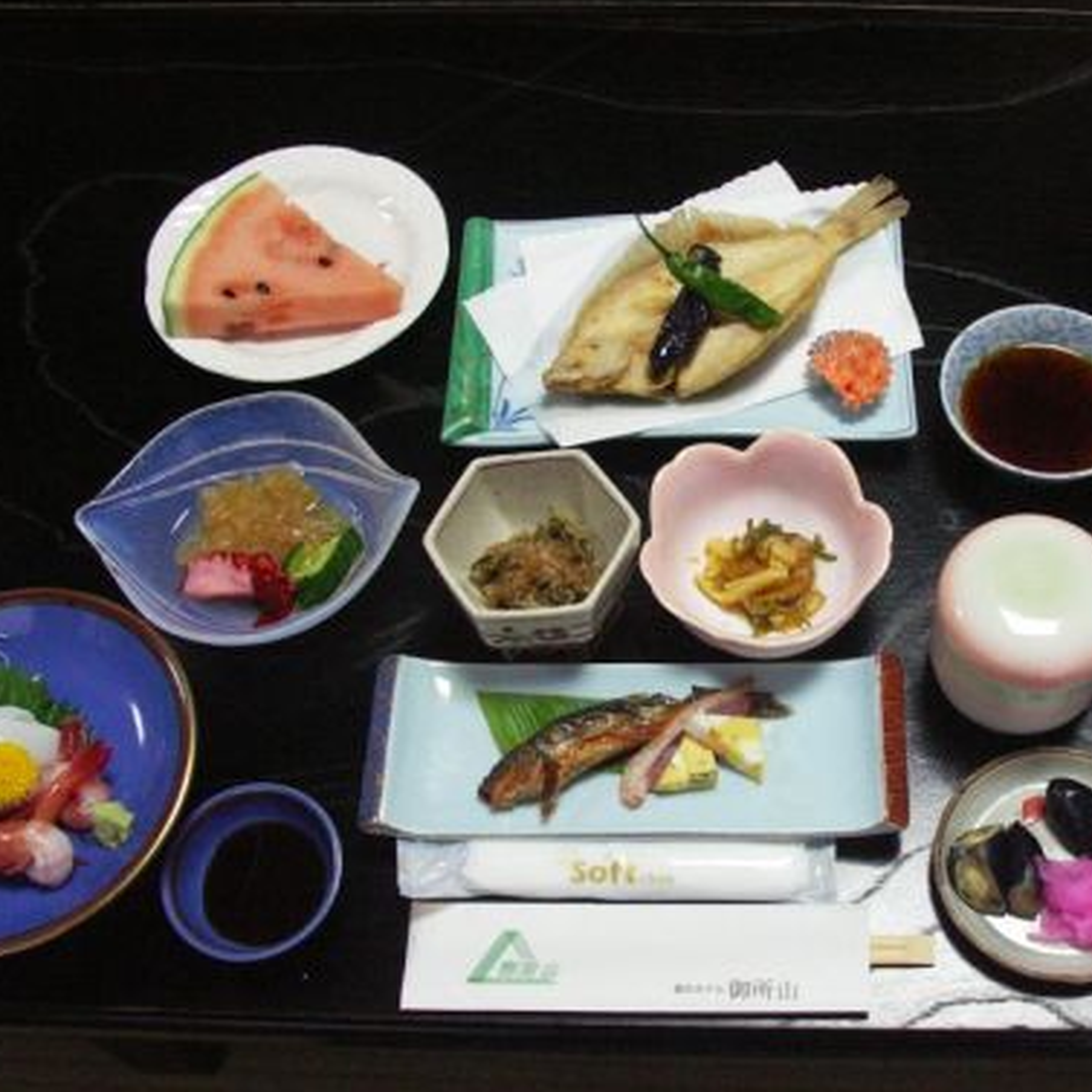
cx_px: 768
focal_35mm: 42
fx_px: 1499
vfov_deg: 39.9
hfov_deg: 39.3
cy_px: 634
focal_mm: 7.2
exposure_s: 1/40
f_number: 4
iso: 400
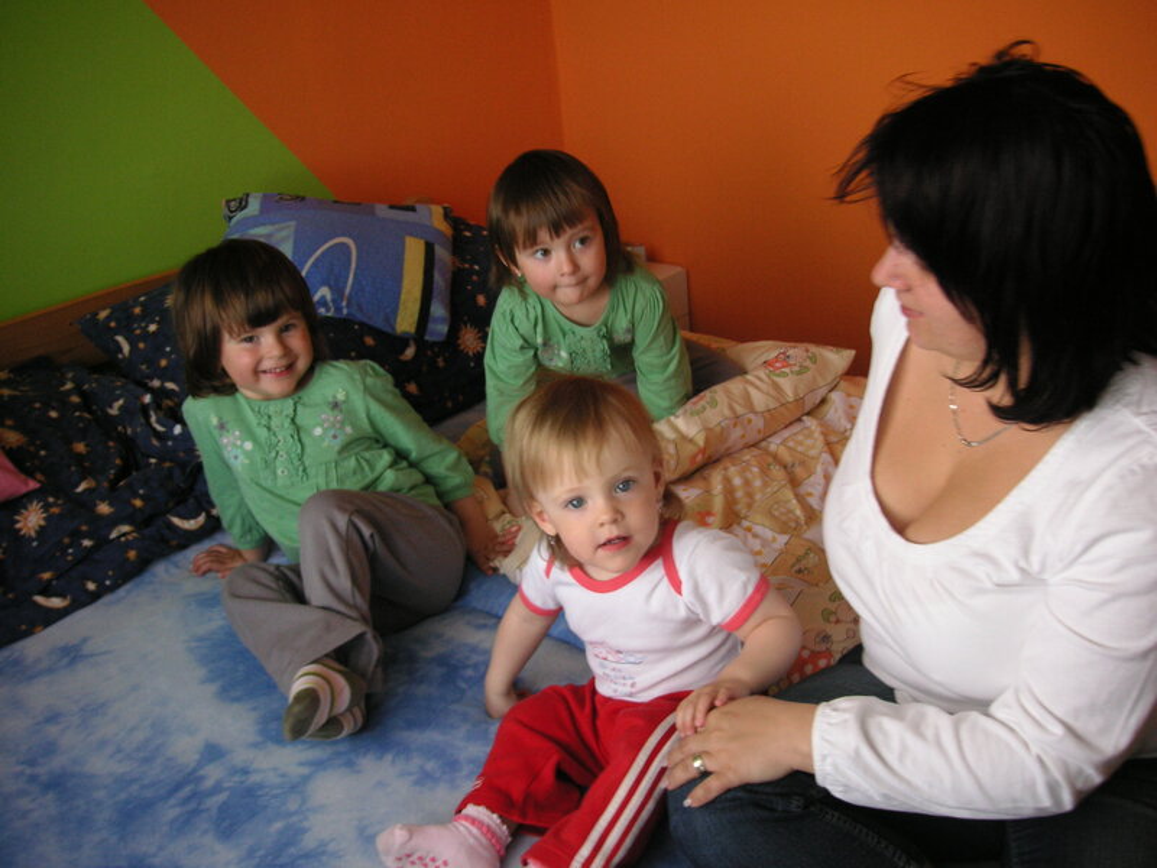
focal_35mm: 37
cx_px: 578
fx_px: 1237
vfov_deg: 38.7
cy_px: 434
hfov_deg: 50.1
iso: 50
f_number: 2.8
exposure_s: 1/45
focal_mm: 6.1
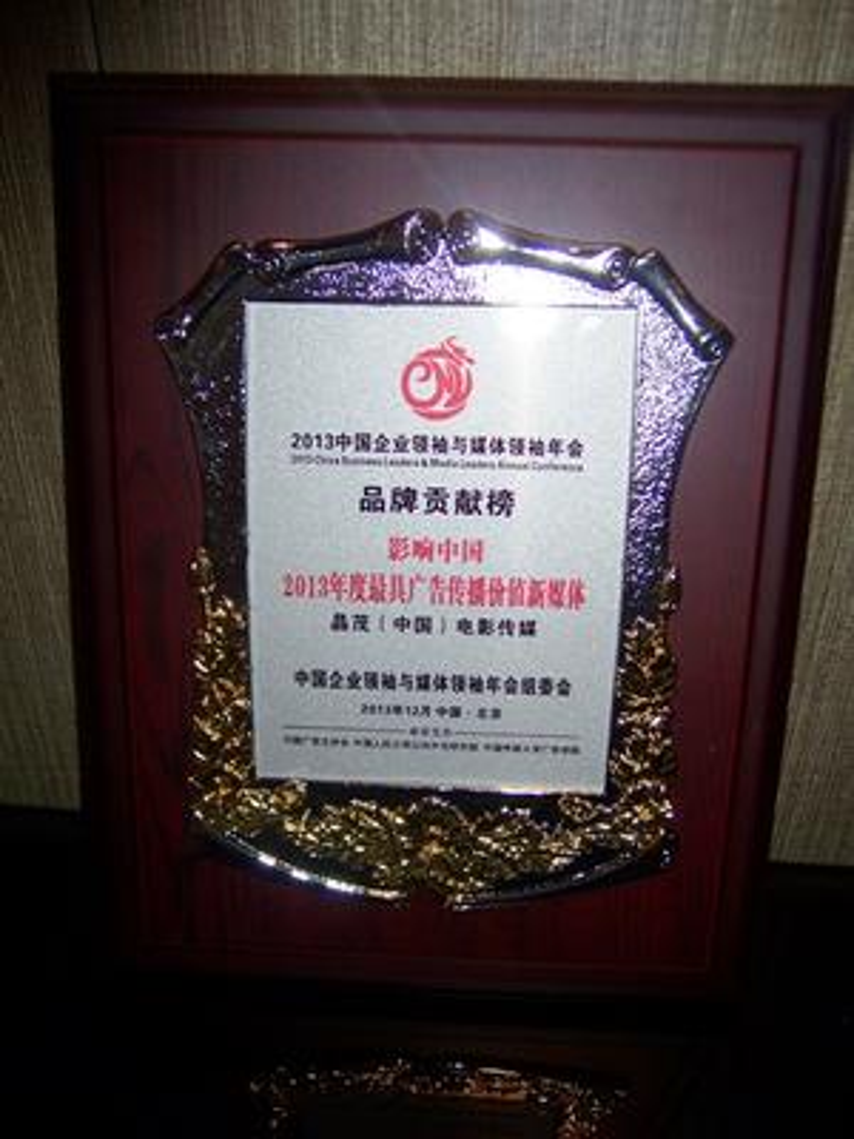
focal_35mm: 33
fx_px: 1086
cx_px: 427
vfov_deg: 55.4
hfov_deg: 42.9
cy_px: 570
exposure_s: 1/60
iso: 80
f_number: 2.8
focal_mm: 5.5
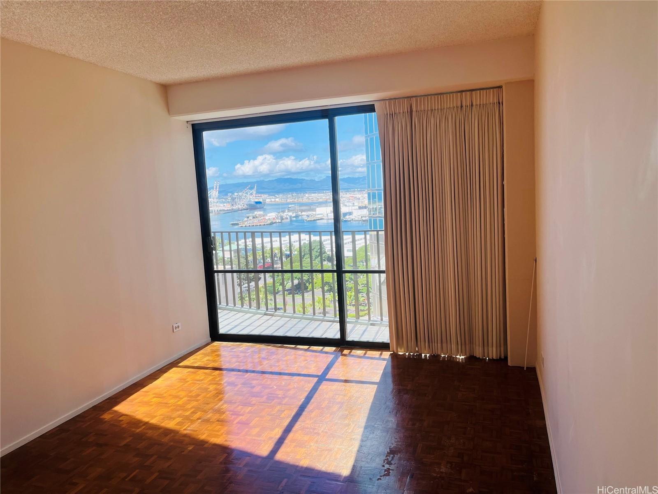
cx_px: 329
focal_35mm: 26
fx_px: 494
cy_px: 247
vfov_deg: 53.1
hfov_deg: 67.3
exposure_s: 1/497
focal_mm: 5.1
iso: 50
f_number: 1.6
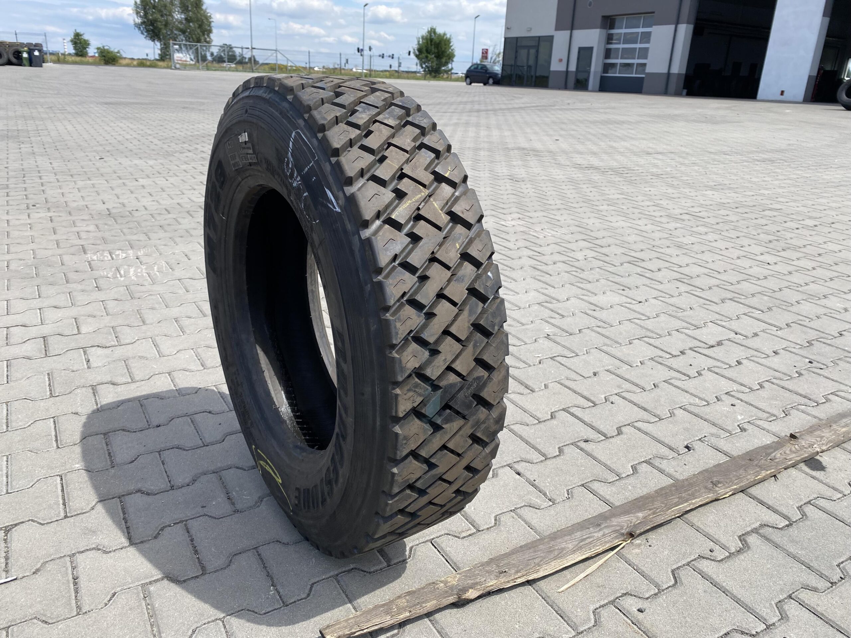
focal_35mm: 26
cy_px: 319
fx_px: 639
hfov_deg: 67.3
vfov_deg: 53.1
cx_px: 426
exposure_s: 1/2066
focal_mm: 4.25
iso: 32
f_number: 1.8
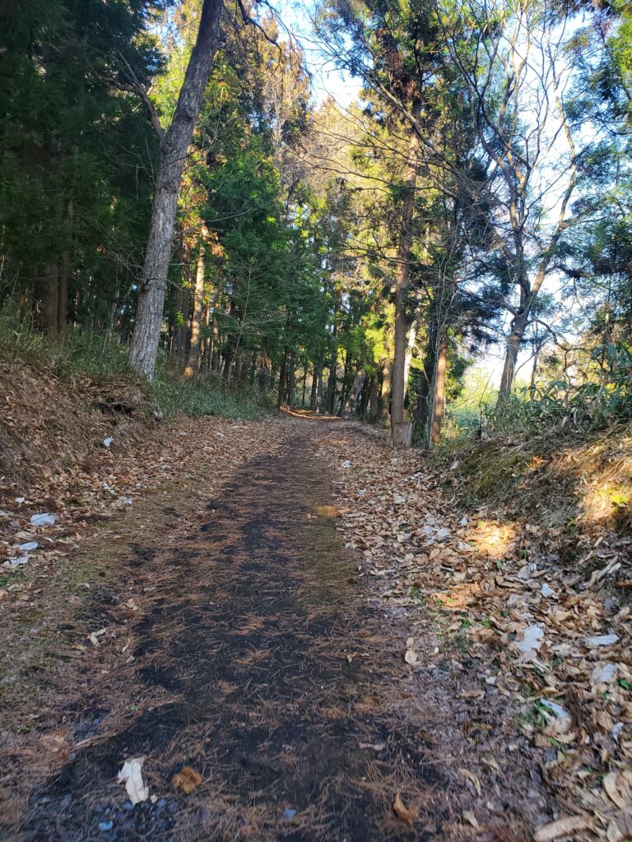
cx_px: 316
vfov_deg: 67.3
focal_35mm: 26
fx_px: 633
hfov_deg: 53.1
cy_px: 421
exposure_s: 1/110
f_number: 2.4
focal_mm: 4.3
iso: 50
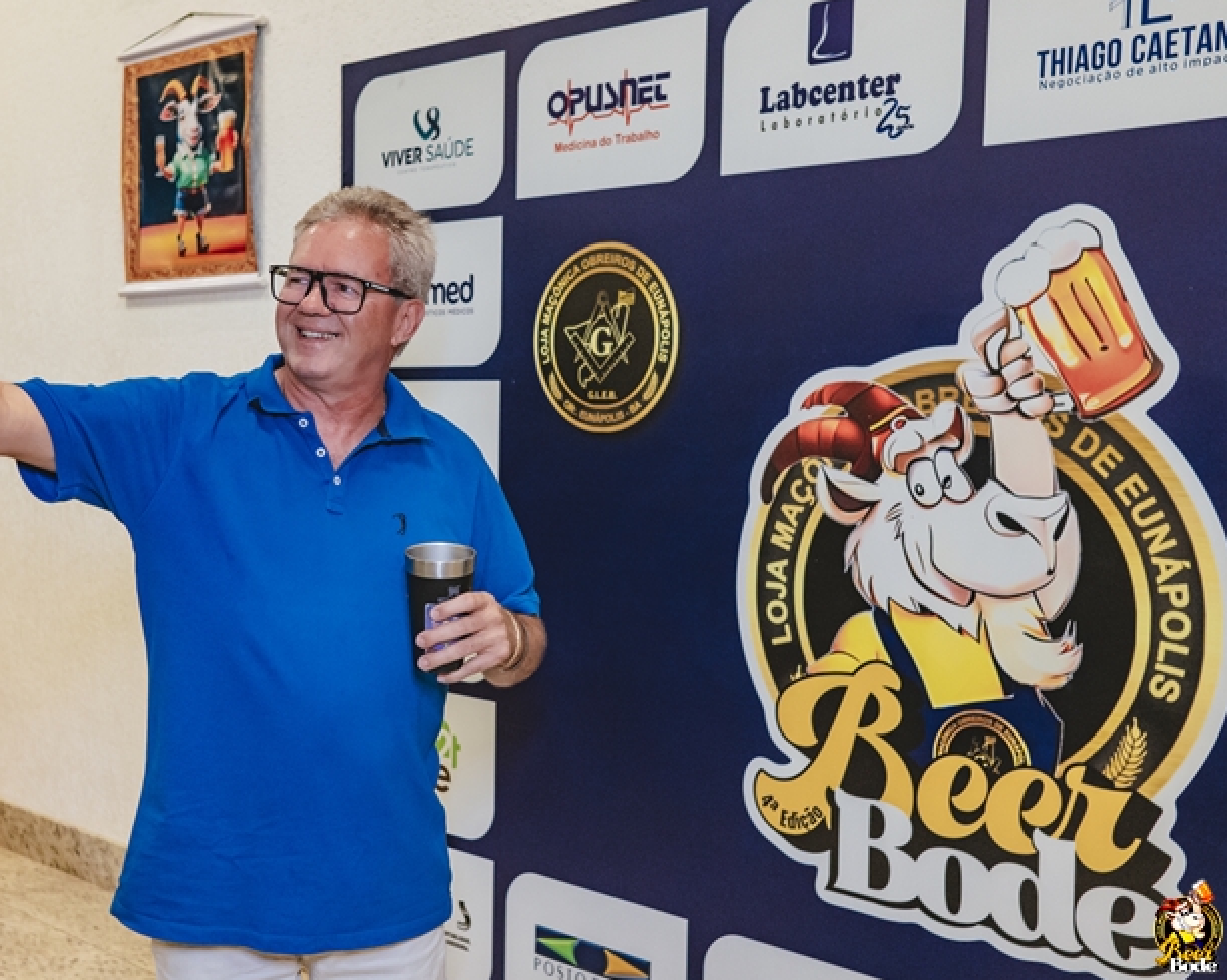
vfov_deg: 36.5
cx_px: 499
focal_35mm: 41
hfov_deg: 44.6
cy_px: 488
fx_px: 1488
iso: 2500
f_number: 2.5
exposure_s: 1/400
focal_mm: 24
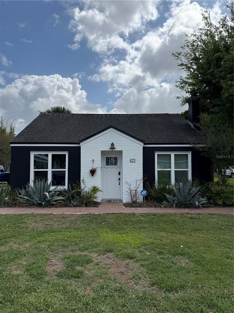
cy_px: 156
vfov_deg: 71.6
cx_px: 117
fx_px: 216
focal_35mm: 24
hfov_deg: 56.8
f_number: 1.78
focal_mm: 6.76
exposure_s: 1/10309
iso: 100
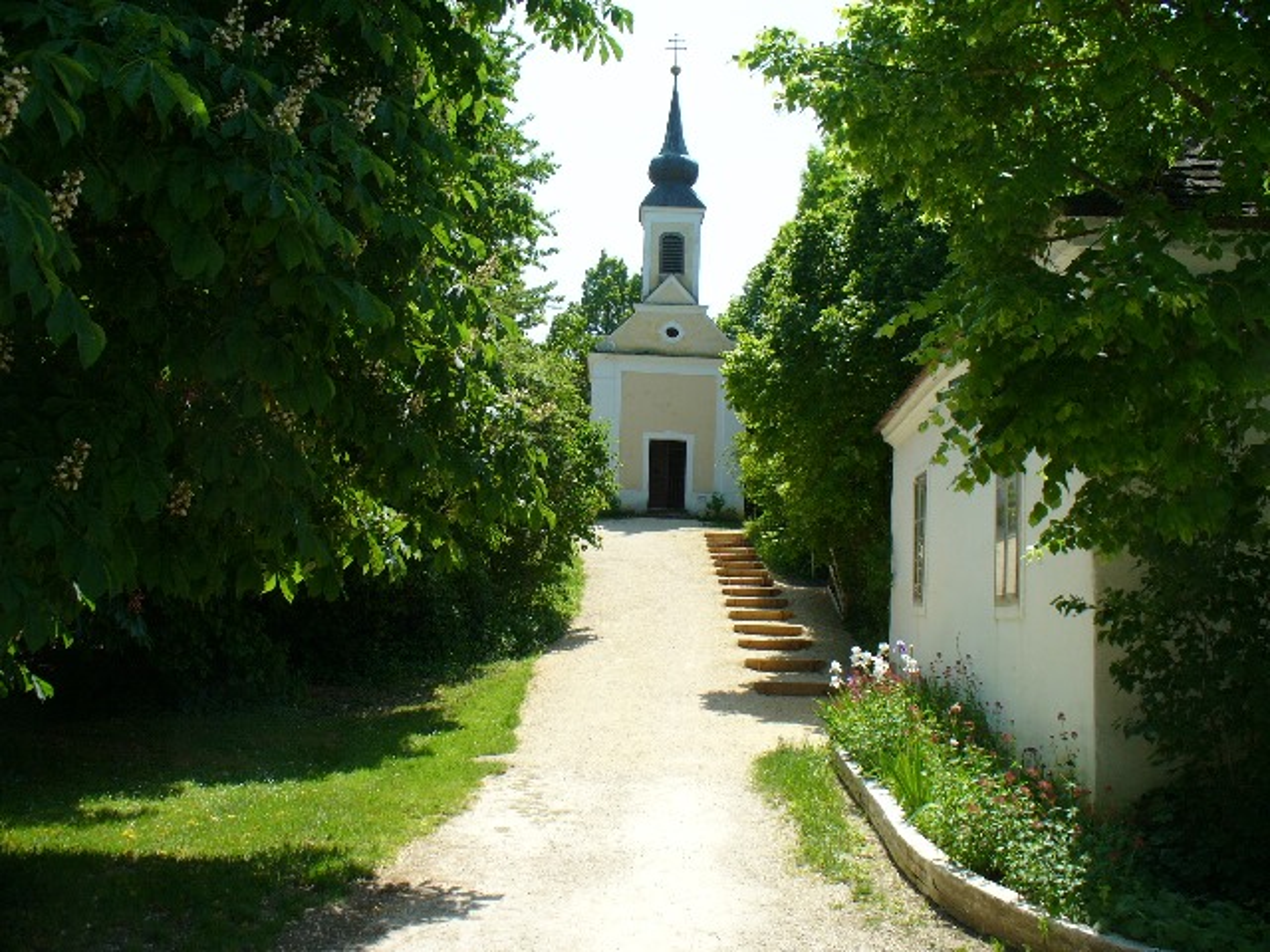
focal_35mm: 37
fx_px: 1357
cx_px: 635
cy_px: 476
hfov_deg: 50.1
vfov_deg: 38.7
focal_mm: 6.1
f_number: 5.6
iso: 80
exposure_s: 1/250
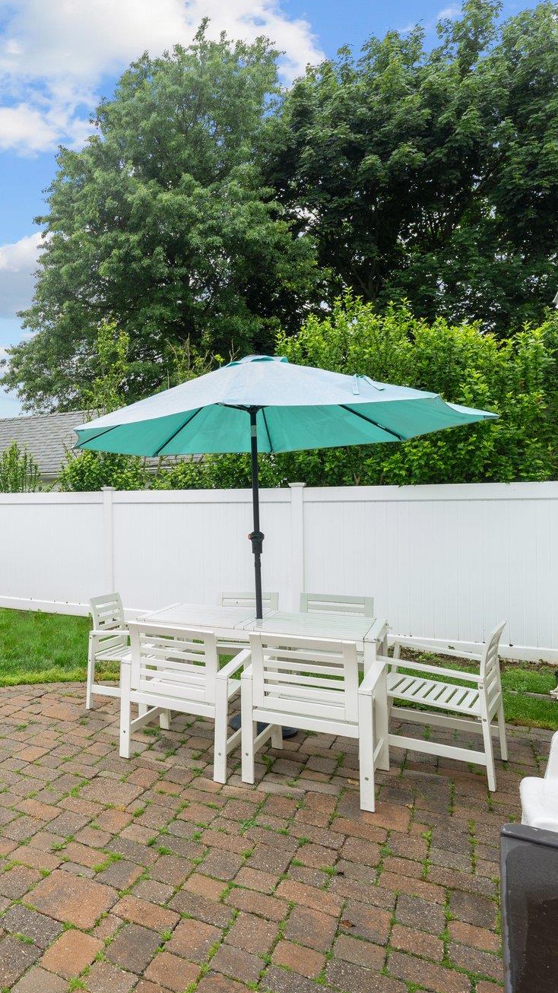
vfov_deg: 78.7
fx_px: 605
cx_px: -6
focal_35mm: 23
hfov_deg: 42.4
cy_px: 489
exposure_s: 1/80
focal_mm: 14
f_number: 10
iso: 1000
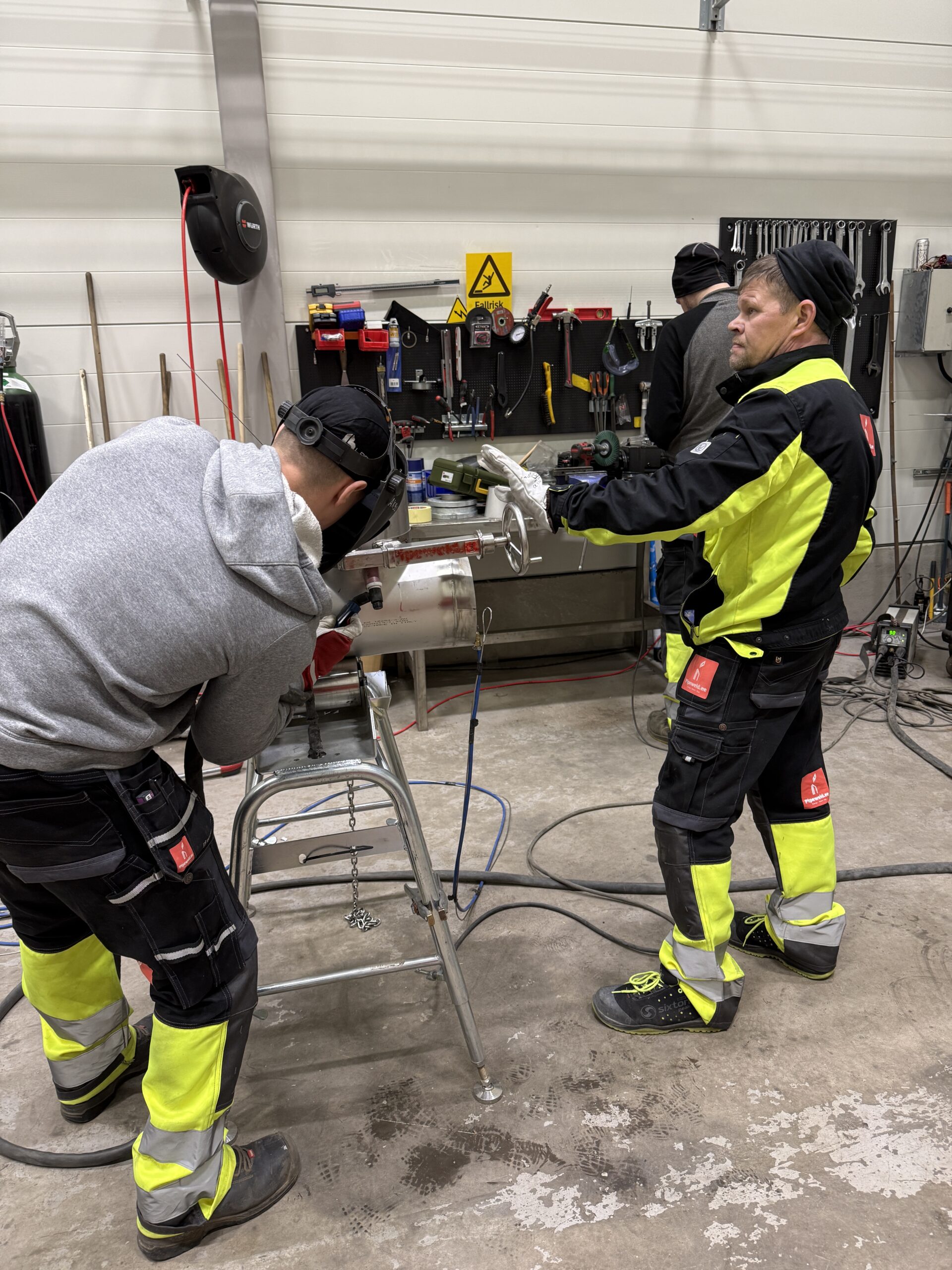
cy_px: 635
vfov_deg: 71.6
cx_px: 476
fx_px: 880
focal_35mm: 24
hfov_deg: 56.8
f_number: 1.78
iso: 200
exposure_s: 1/100
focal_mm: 6.76
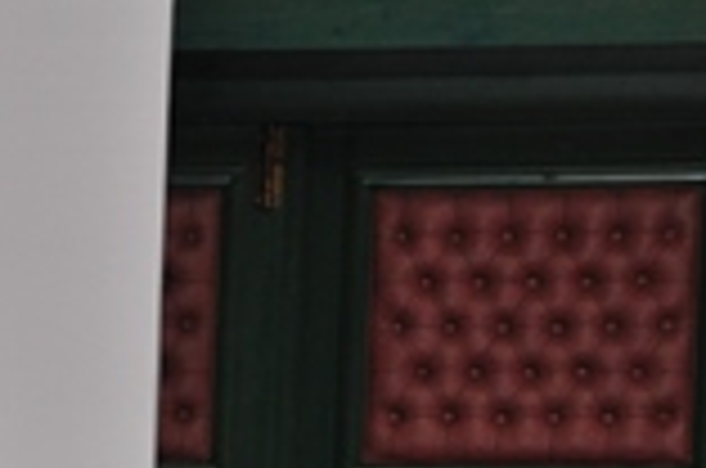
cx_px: -443
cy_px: 605
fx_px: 5832
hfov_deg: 6.8
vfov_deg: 4.6
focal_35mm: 298
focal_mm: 60
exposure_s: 1/100
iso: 800
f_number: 5
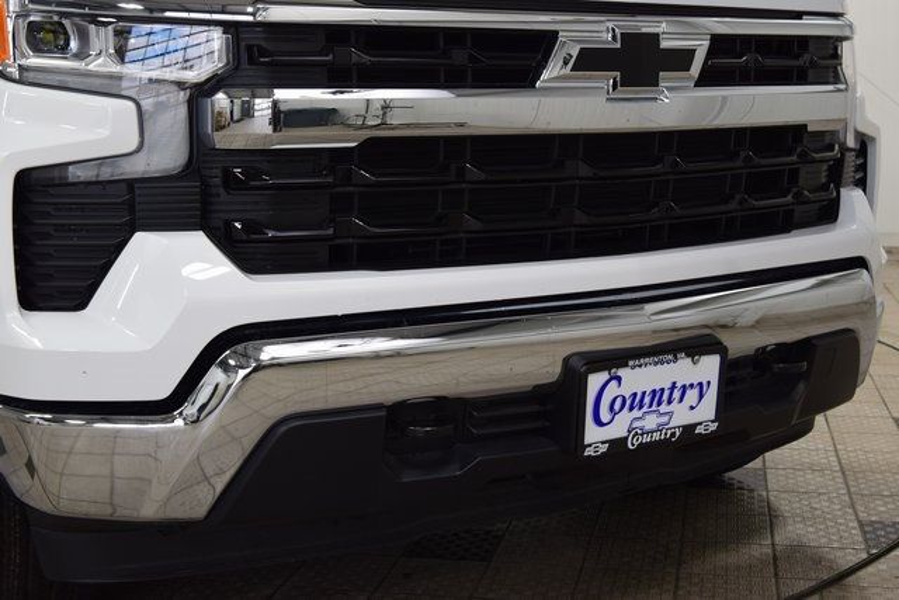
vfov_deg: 28.1
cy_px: 300
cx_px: 450
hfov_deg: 41.1
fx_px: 1199
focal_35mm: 48
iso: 400
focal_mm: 32
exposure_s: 1/20
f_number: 6.3
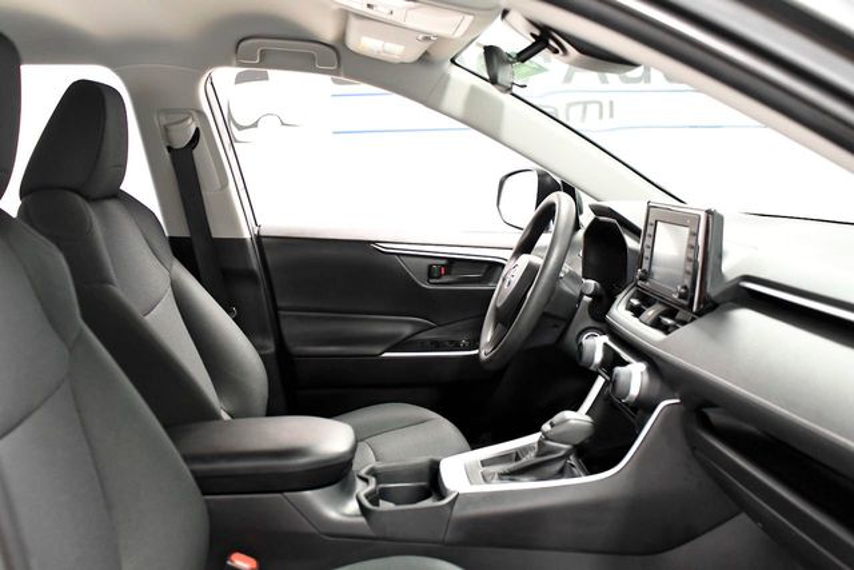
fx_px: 854
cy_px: 285
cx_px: 427
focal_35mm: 36
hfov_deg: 53.1
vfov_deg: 36.9
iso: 2500
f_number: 3.5
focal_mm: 24
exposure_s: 1/125
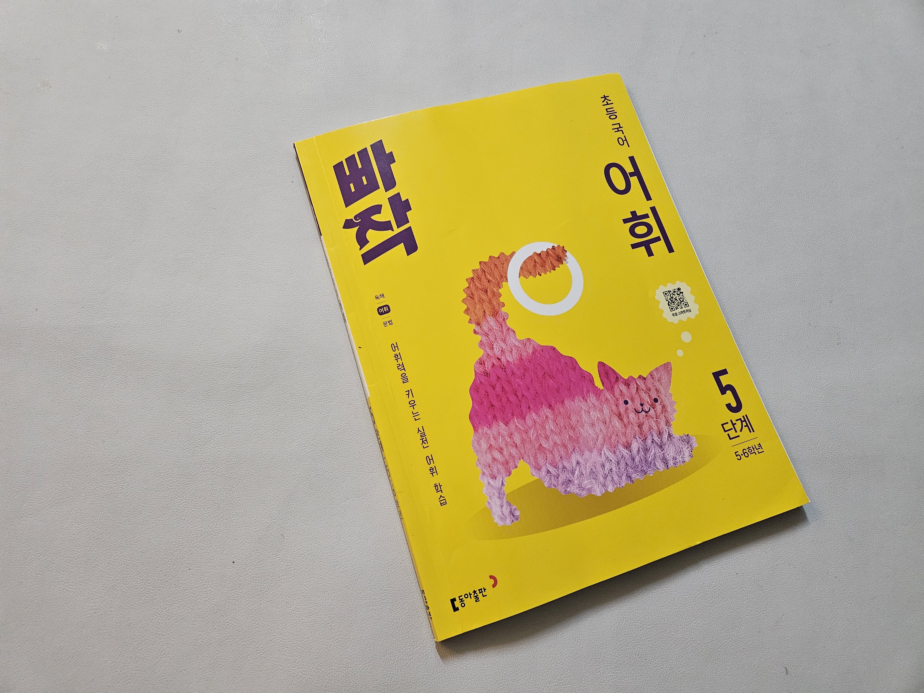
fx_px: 614
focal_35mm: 23
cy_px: 346
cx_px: 462
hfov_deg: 73.9
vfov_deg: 58.9
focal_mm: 5.4
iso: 800
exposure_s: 1/170
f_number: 1.8
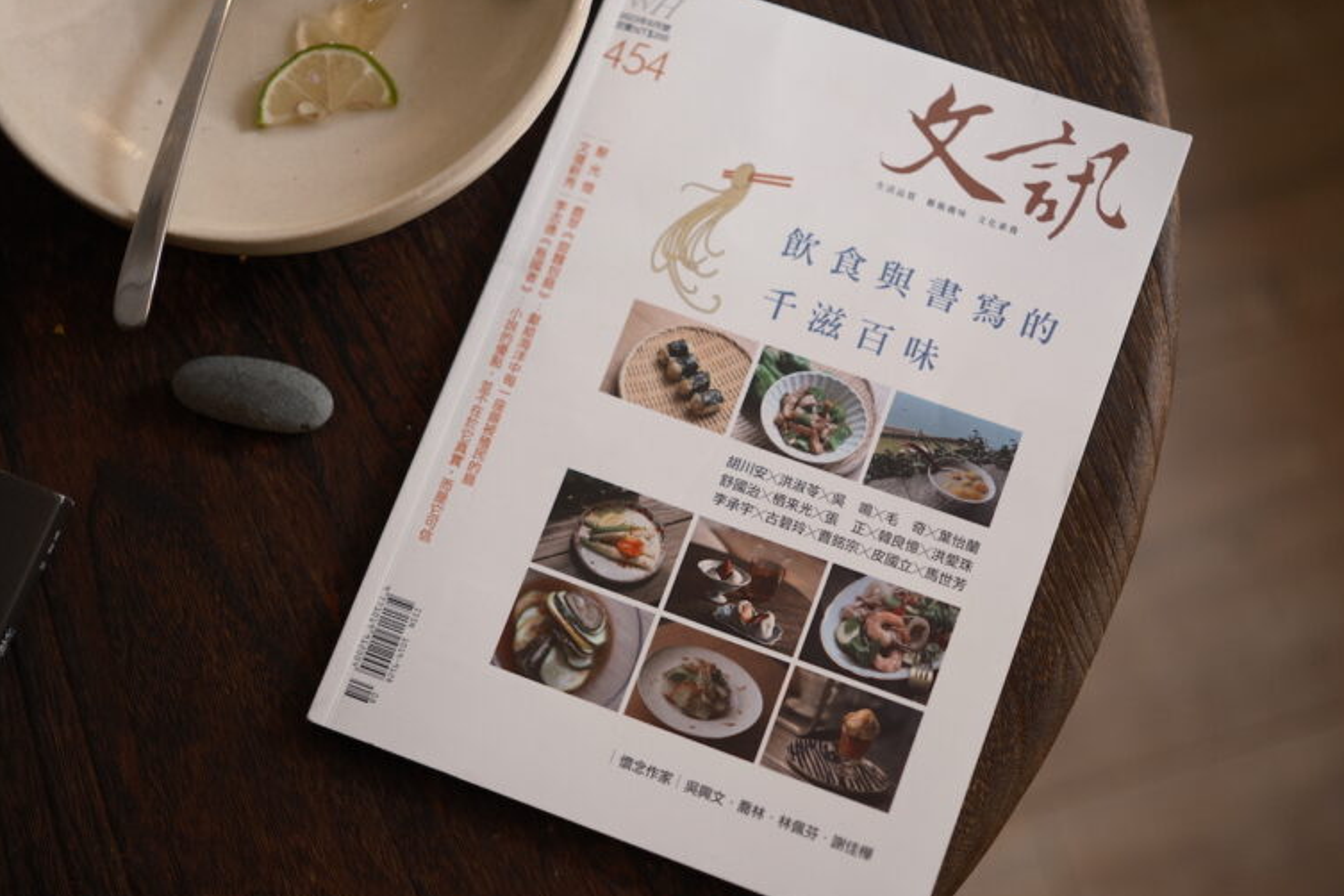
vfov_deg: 26.5
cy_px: 452
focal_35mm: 51
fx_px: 1904
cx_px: 682
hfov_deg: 38.9
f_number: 1.4
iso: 160
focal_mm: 33
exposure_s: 1/50
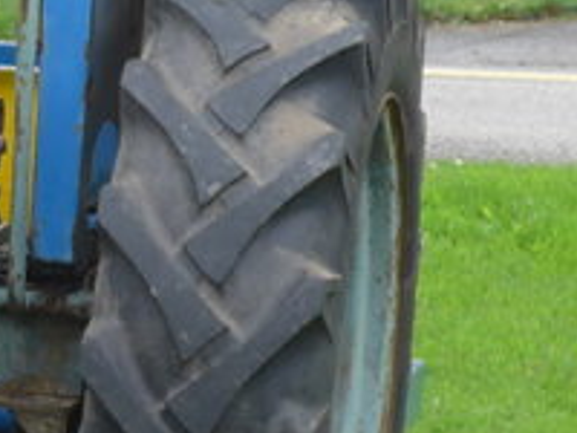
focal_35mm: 246
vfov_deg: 6.0
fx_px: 4100
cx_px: -690
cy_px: 349
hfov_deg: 7.6
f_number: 2.8
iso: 80
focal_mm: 8.4
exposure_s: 1/320
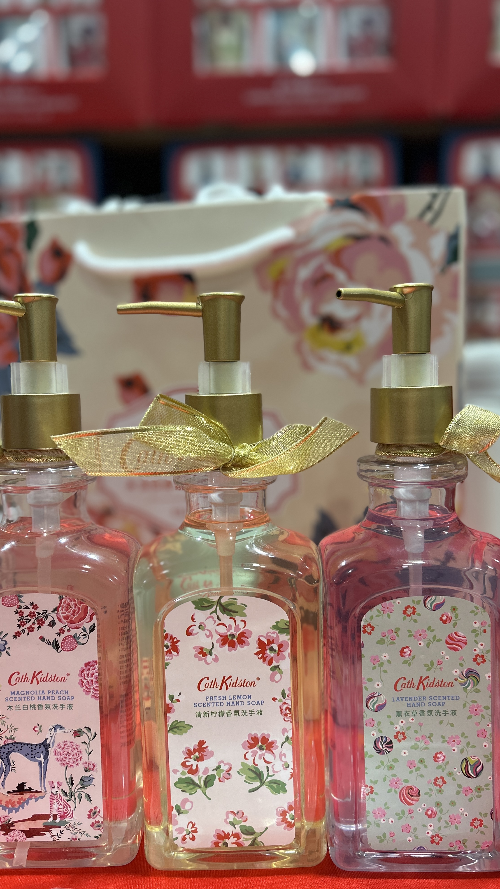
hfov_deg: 40.2
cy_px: 435
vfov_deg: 66.1
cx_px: 239
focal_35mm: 29
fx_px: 684
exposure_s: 1/121
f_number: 1.5
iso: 125
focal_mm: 5.7
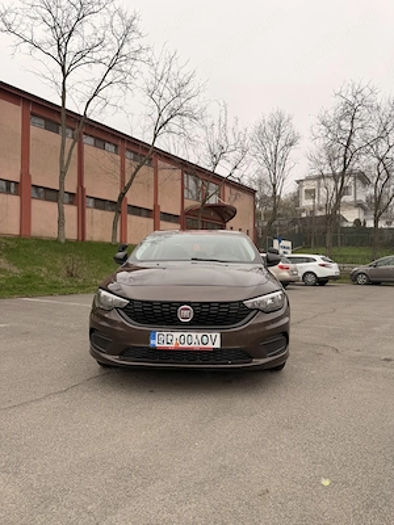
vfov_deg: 71.6
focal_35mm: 24
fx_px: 364
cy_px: 262
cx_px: 197
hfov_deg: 56.8
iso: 64
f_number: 1.78
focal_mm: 6.76
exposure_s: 1/278
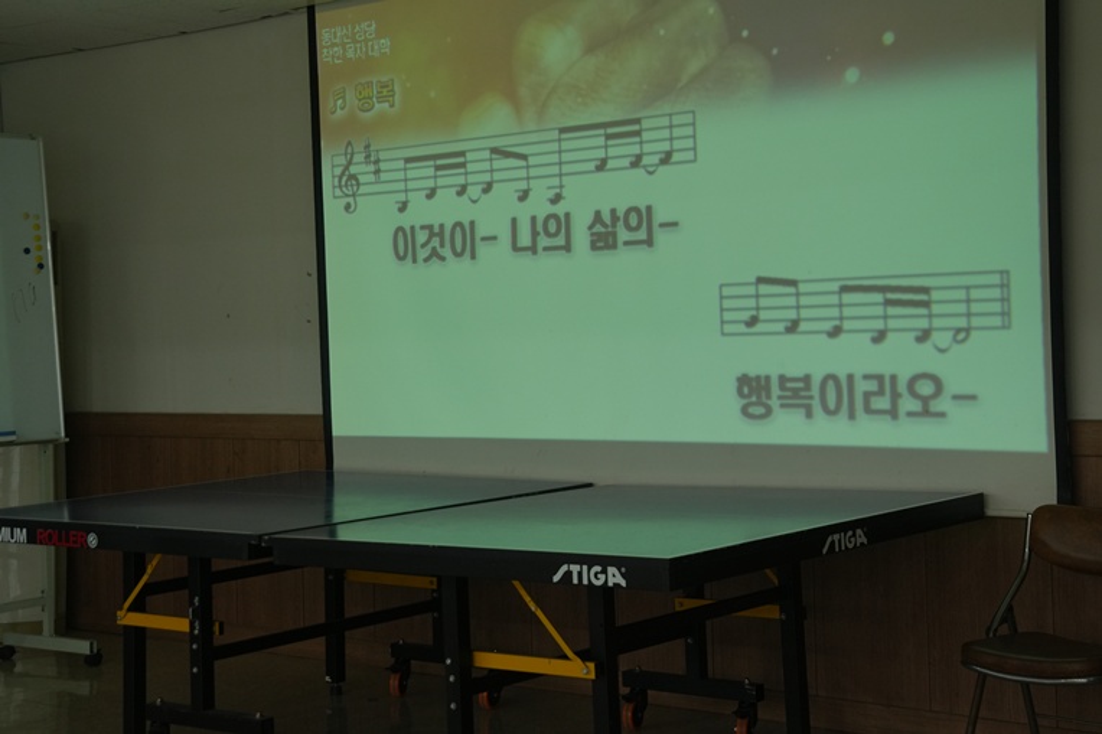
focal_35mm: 58
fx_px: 1790
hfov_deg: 34.2
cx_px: 551
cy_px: 367
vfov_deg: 23.2
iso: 640
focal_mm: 39
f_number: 4.5
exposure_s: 1/80
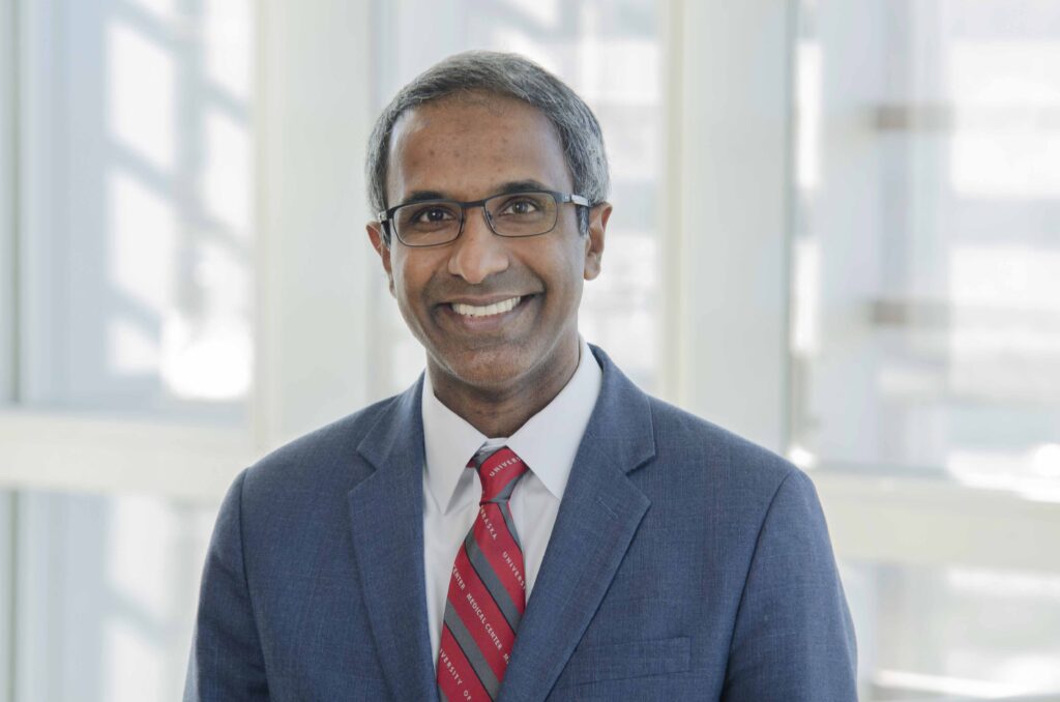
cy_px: 351
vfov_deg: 6.8
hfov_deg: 10.2
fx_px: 5950
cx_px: 530
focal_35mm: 202
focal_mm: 135
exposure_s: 1/100
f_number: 5.6
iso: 250
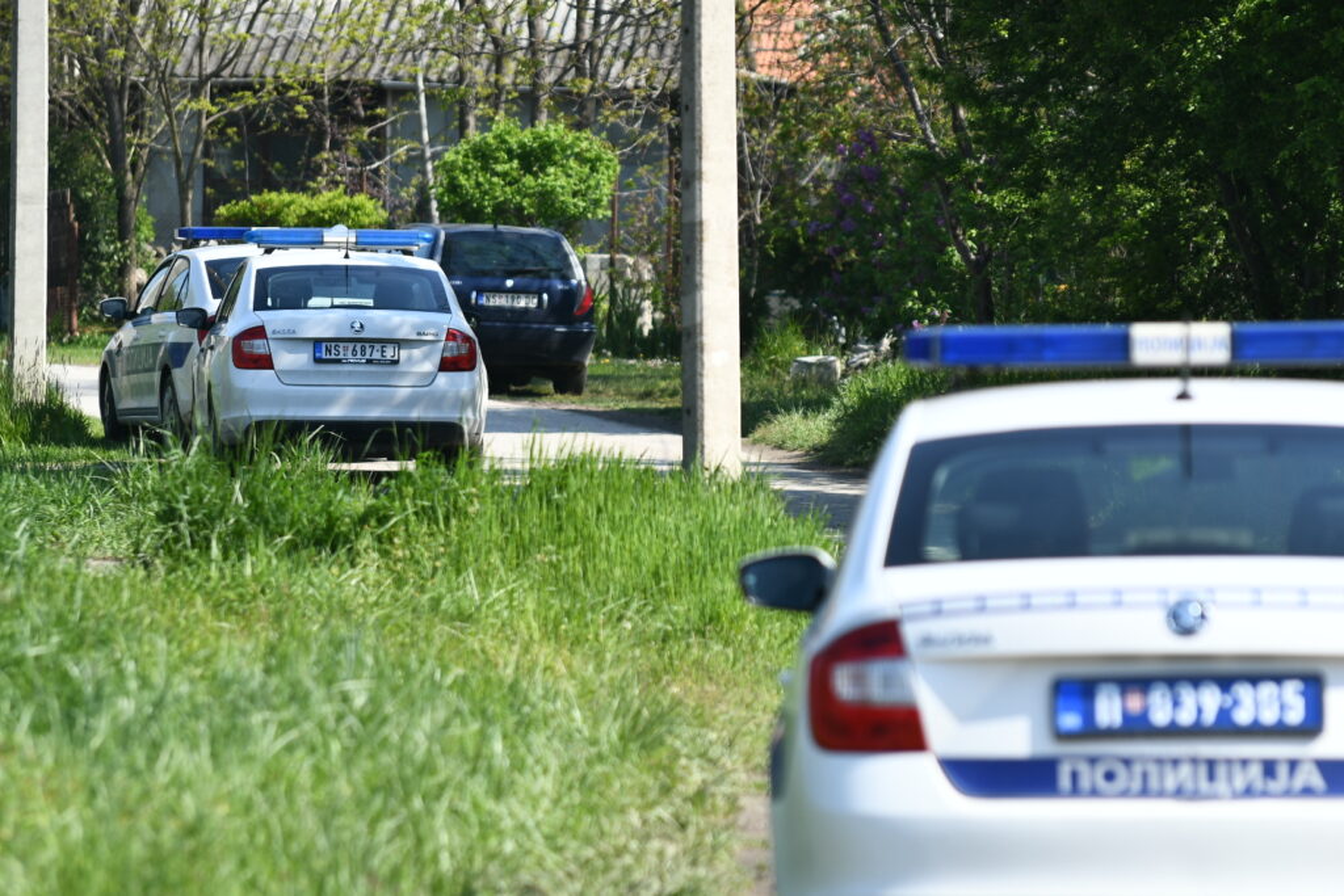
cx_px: 672
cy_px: 448
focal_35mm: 300
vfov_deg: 4.6
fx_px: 11201
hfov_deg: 6.9
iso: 200
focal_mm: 200
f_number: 5
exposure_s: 1/1000
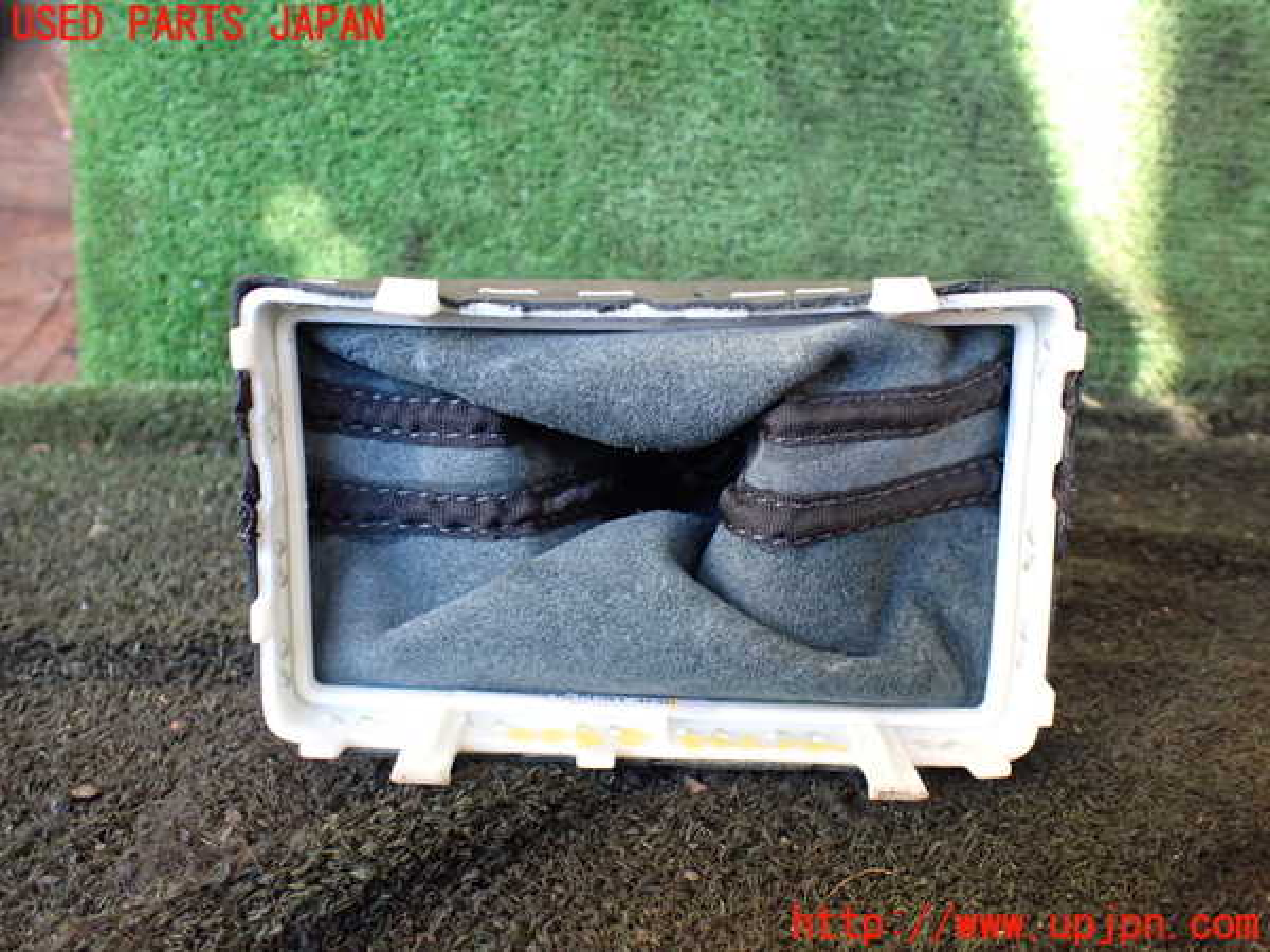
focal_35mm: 30
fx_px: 1101
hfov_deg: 60.0
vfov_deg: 46.8
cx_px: 635
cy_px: 476
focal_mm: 5.4
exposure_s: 1/125
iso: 640
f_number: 2.3
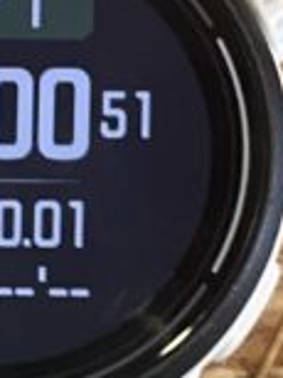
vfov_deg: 11.3
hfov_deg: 8.2
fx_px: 1891
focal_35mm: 173
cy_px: 425
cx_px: -281
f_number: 1.6
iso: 200
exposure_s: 1/50
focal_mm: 4.2
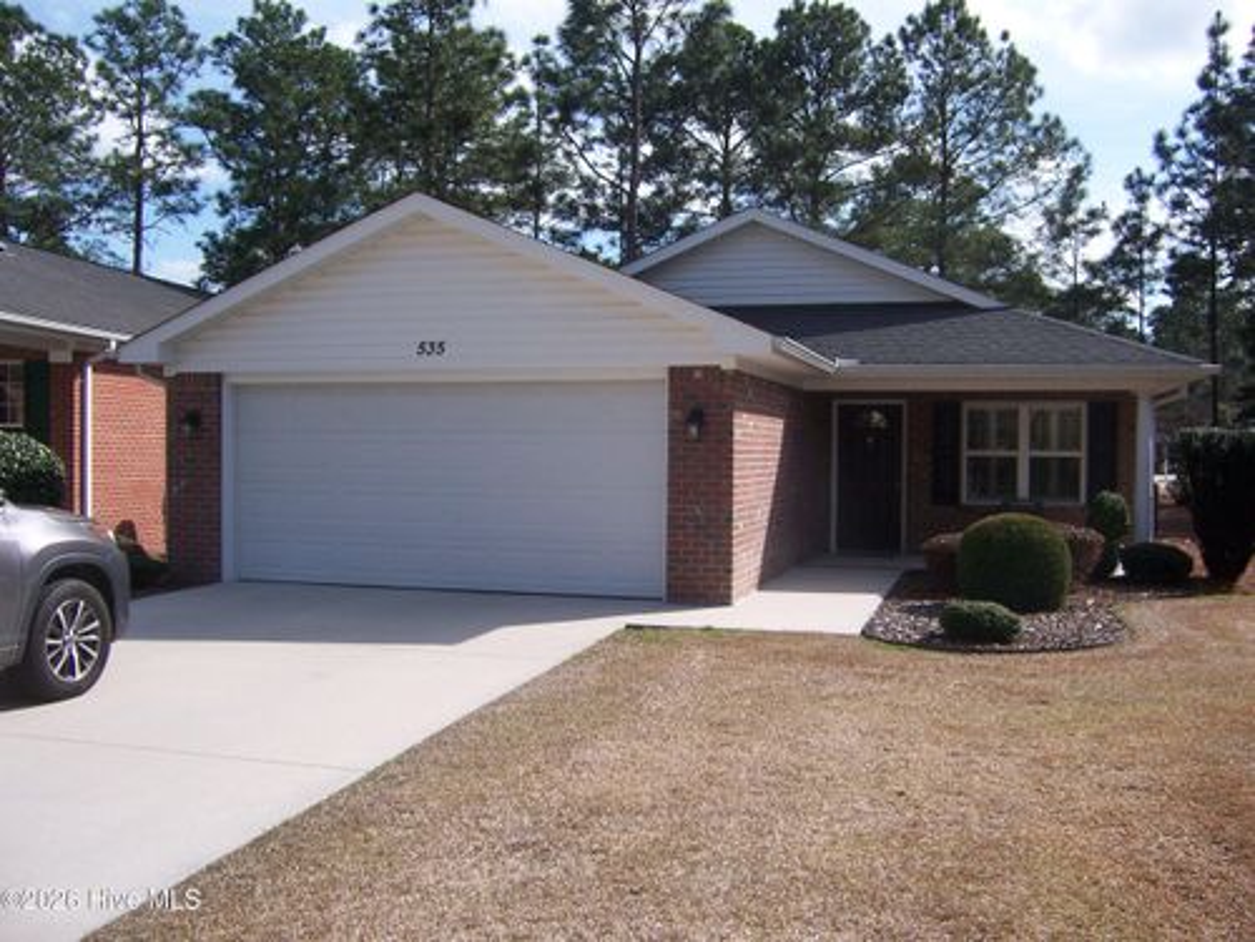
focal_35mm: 33
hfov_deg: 55.4
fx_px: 1196
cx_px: 628
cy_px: 471
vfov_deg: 42.9
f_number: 3.4
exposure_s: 1/750
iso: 80
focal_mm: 5.5
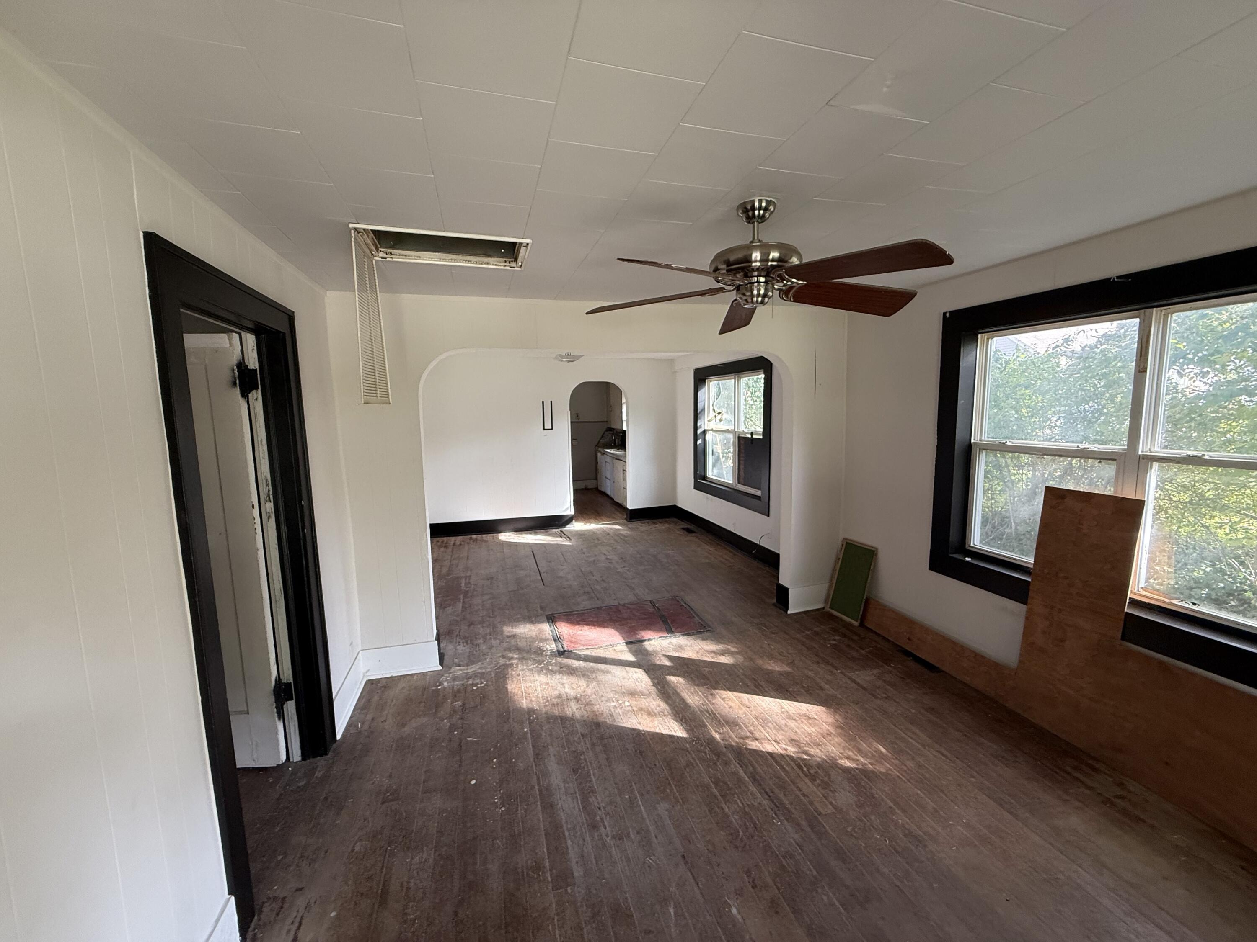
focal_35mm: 14
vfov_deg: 85.7
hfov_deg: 102.1
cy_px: 471
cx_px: 628
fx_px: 508
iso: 200
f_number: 2.2
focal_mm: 2.22
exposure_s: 1/99
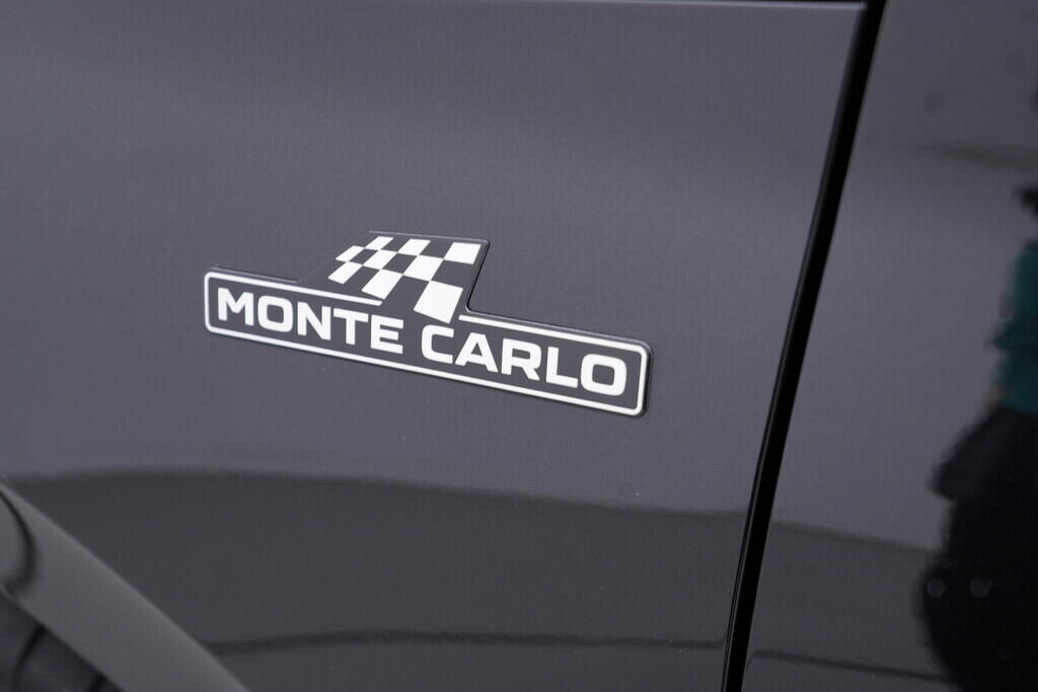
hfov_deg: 53.1
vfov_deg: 36.9
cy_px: 346
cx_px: 519
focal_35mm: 36
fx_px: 1038
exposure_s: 1/50
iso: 125
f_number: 3.2
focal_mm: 24
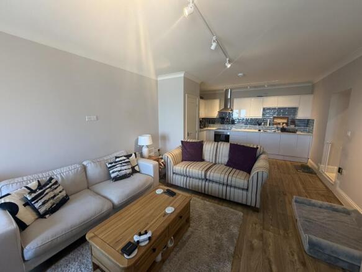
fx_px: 146
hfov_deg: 102.1
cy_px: 136
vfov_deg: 85.7
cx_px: 181
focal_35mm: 14
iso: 320
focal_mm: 2.22
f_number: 2.2
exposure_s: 1/80
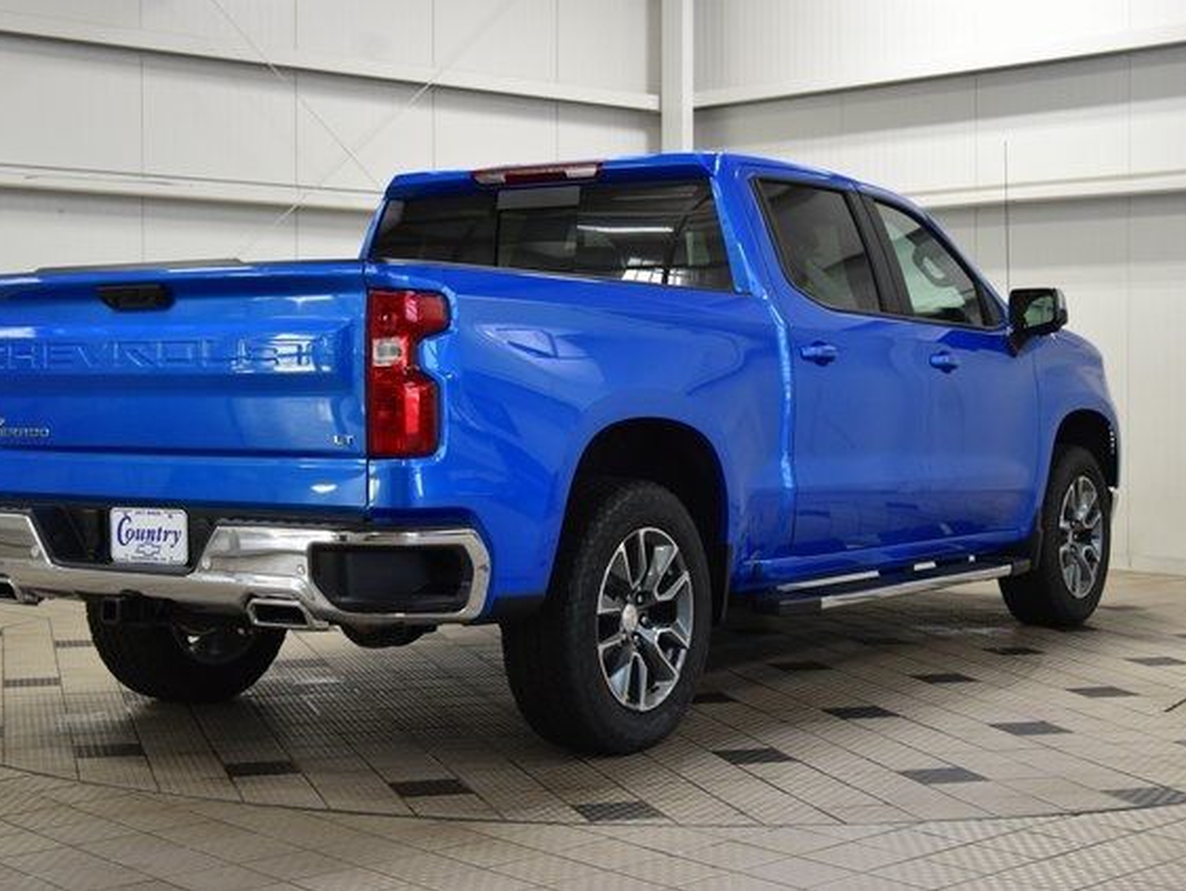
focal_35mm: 59
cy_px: 443
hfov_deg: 32.6
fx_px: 2023
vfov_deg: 24.8
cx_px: 527
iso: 1600
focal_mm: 36
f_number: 7.1
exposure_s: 1/60
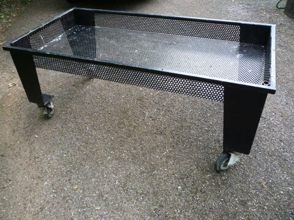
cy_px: 110
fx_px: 255
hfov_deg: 60.0
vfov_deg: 46.8
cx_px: 147
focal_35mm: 30
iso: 100
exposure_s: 1/30
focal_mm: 5.2
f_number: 3.3
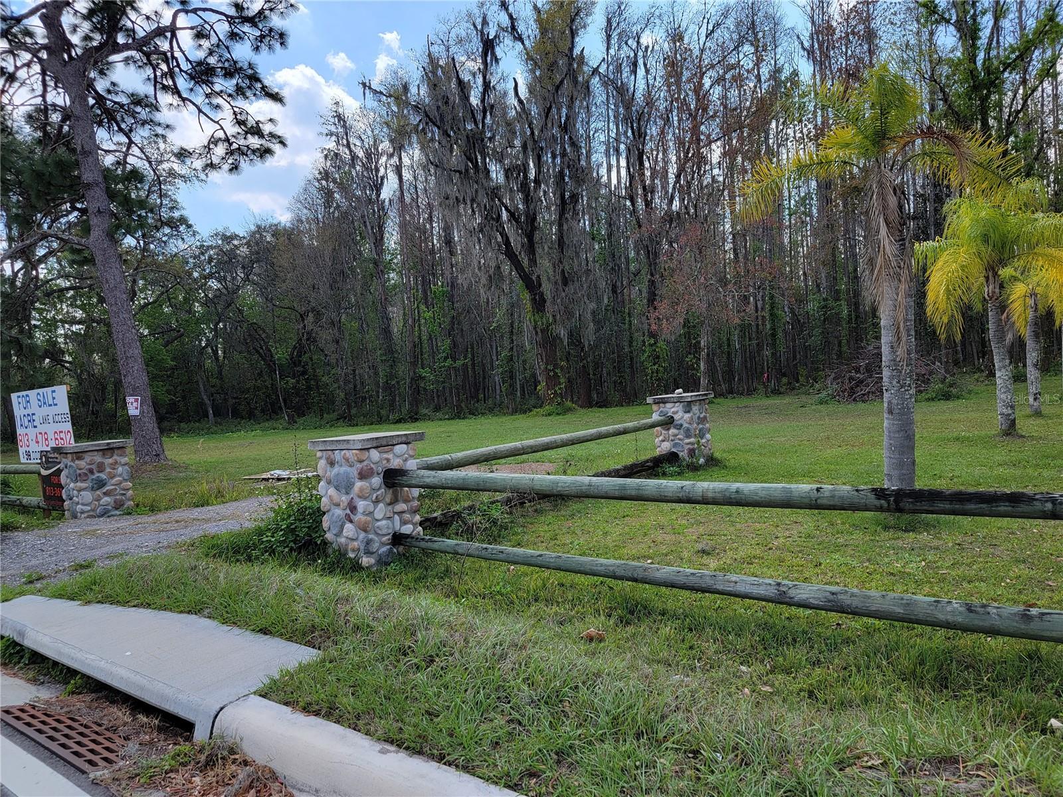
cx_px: 532
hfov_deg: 71.6
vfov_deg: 56.8
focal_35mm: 24
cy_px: 398
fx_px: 737
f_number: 1.8
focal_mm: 6.7
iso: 16
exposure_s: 1/457
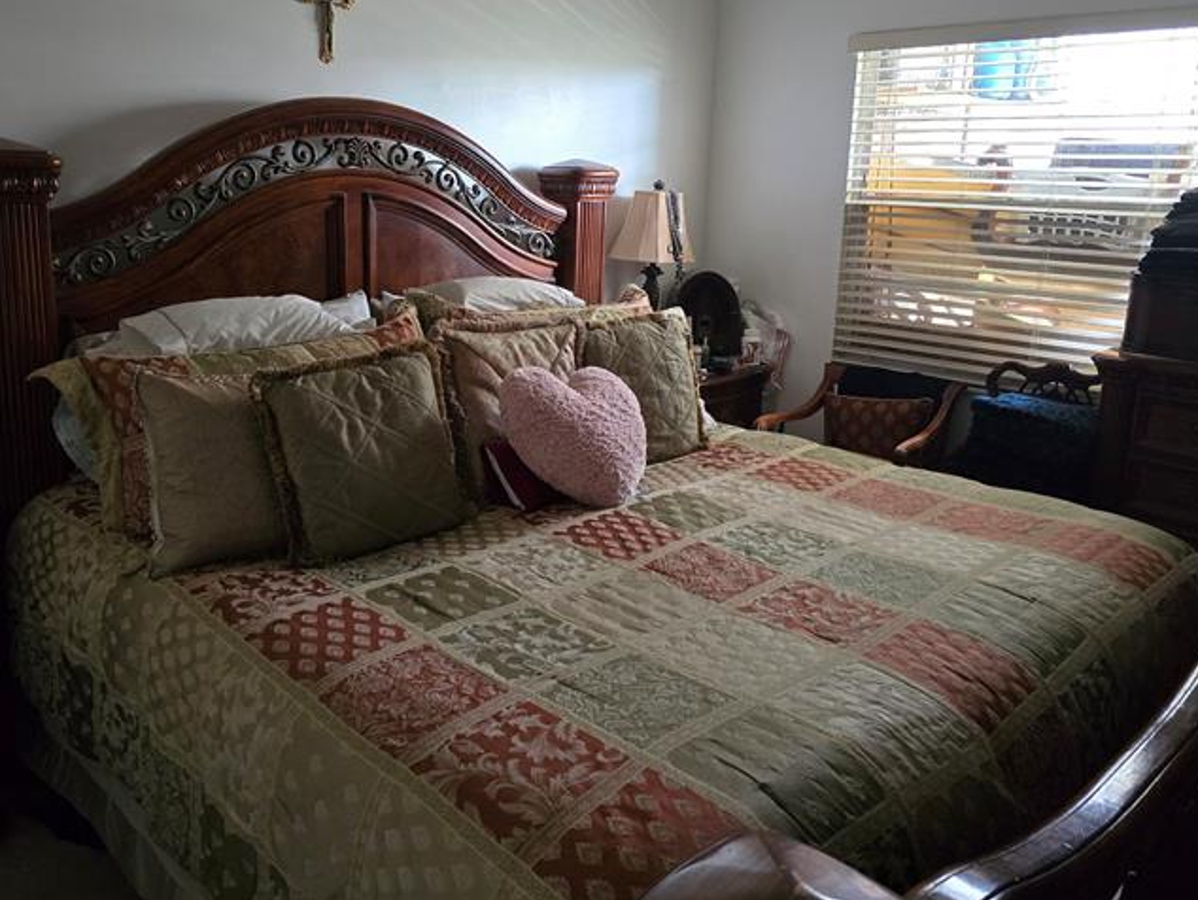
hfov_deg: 61.2
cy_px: 382
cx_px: 484
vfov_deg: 48.1
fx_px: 1004
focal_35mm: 29
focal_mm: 6.3
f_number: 1.7
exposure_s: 1/60
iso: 1600
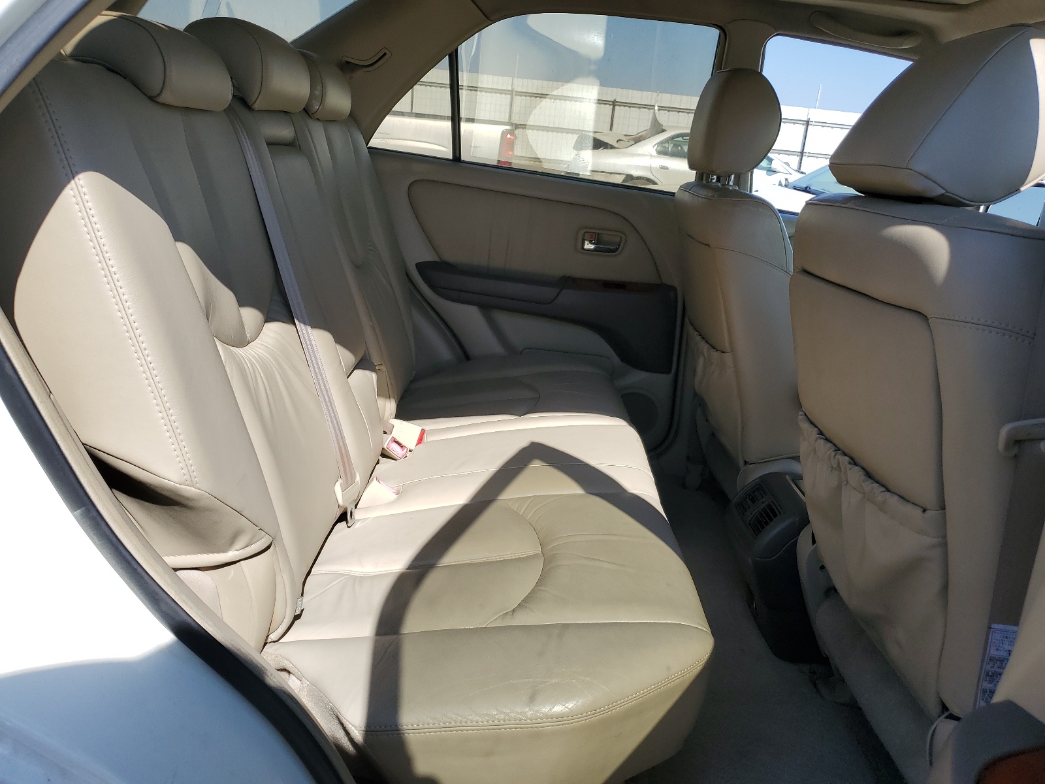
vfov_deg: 53.1
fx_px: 785
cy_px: 392
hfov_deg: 67.3
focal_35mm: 26
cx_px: 522
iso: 50
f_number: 1.5
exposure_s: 1/2500
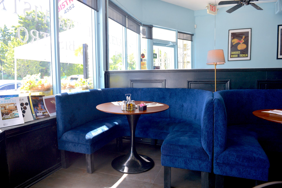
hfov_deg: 73.8
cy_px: 94
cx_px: 141
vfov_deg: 53.1
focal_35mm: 24
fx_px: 188
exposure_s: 1/250
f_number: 4
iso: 500
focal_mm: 24
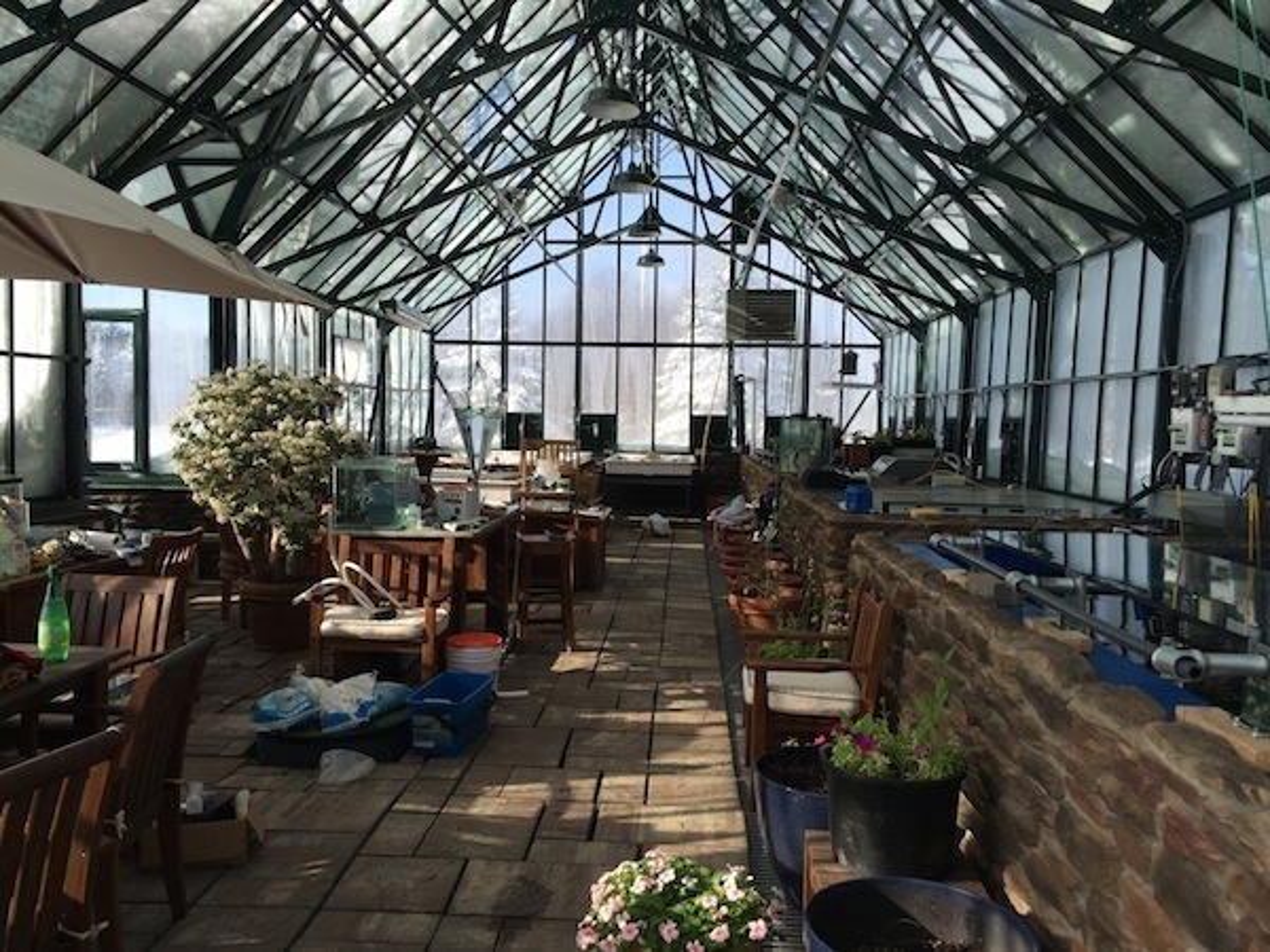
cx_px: 635
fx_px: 1101
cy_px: 476
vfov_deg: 46.8
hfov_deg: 60.0
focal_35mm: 30
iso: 32
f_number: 2.2
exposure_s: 1/1244
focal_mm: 4.12
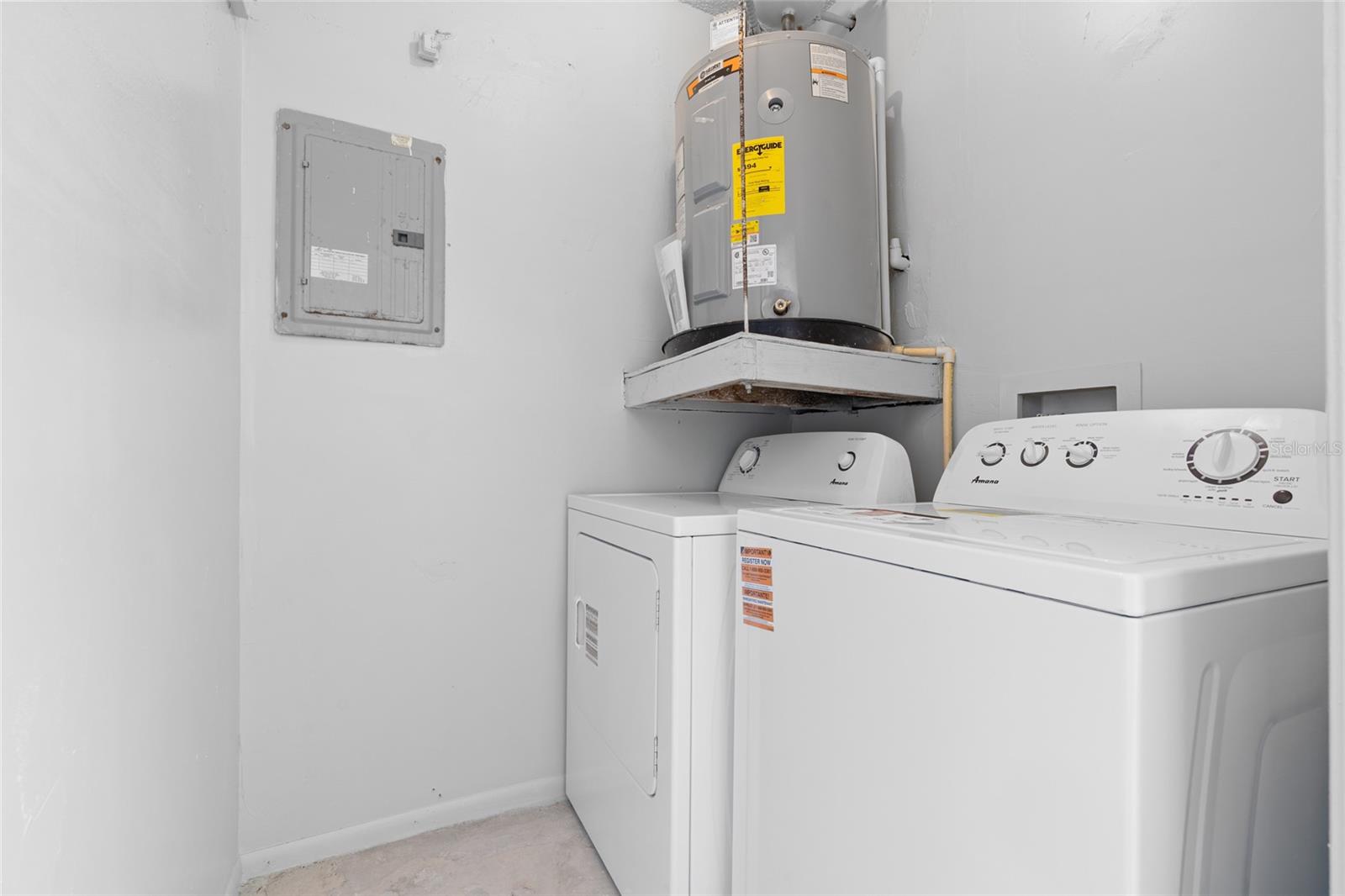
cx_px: 672
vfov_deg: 73.7
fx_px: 598
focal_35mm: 16
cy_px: 448
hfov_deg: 96.7
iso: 250
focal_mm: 16
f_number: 9
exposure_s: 2
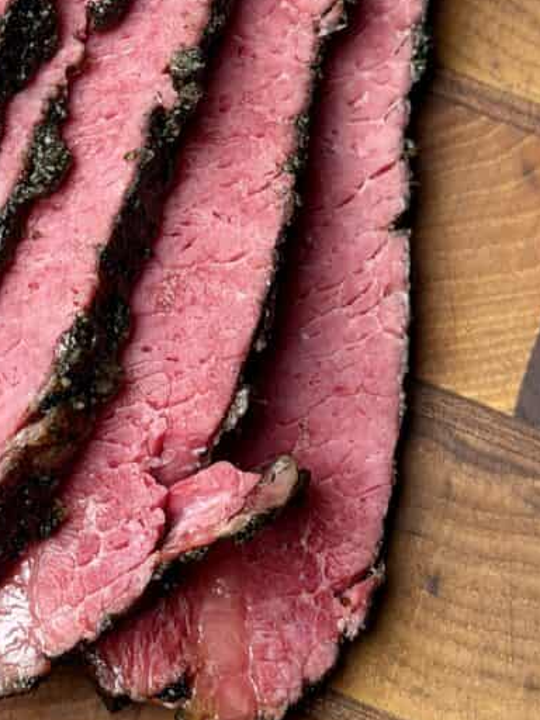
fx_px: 1997
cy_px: 13
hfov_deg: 15.2
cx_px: 28
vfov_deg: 19.9
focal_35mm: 96
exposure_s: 1/60
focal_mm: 6.76
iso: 50
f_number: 1.78
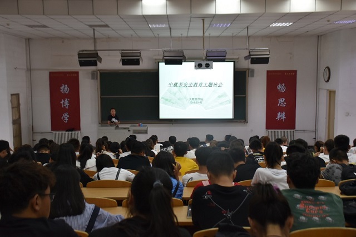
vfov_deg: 33.0
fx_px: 400
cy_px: 118
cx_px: 178
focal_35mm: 40
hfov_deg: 47.9
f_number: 4
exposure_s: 1/60
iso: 720
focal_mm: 27
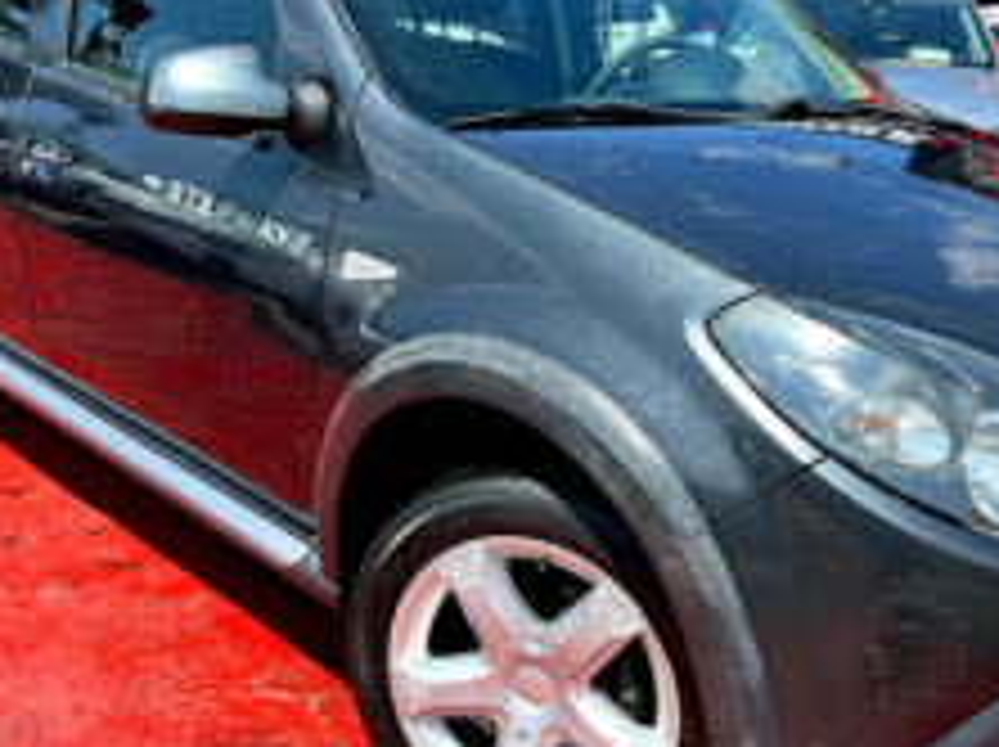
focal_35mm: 44
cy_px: 340
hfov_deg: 42.8
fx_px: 1268
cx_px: 592
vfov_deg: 32.8
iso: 50
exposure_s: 1/2165
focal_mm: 5.7
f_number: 1.5
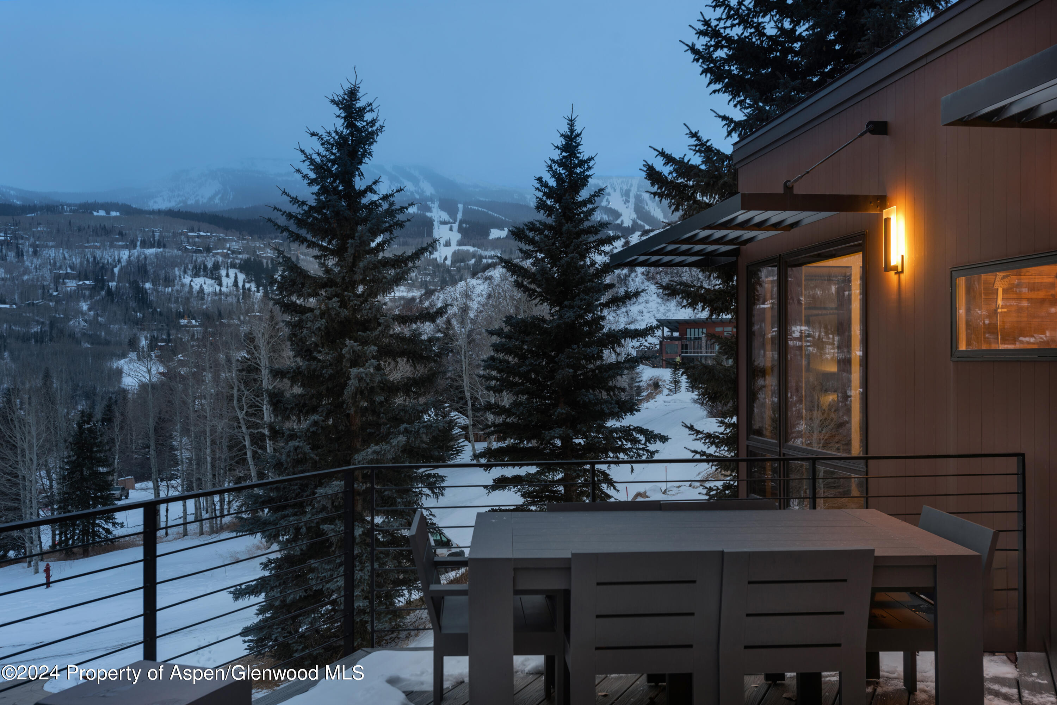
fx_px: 1028
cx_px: 528
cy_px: 352
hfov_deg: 54.4
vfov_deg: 37.9
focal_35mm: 35
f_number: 7.1
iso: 100
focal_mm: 35
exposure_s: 1
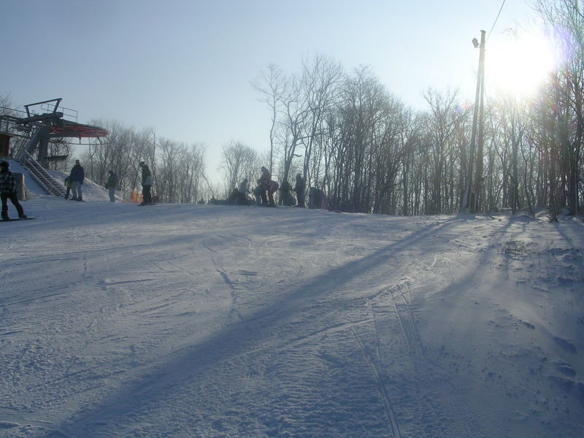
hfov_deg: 49.0
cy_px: 219
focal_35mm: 38
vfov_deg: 37.7
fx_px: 641
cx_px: 292
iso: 50
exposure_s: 1/730
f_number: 5.6
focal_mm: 5.8
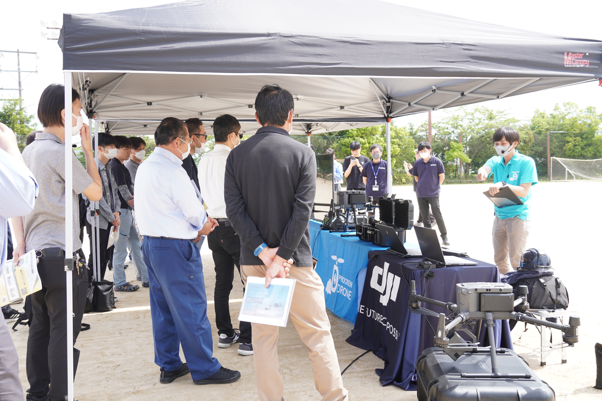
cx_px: 301
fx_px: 627
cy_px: 200
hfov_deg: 51.3
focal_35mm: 38
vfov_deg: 35.5
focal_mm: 25
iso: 125
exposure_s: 1/200
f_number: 4
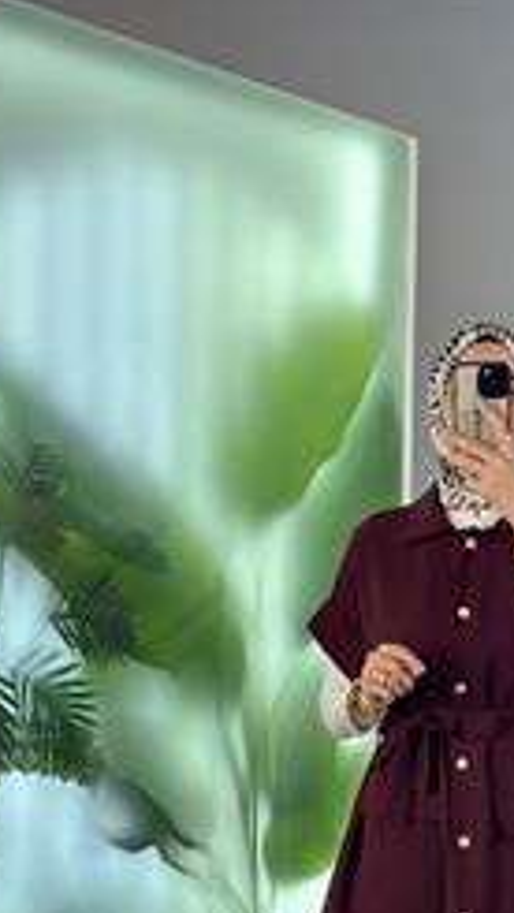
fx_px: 2130
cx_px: 462
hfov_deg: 13.6
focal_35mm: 88
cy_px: 755
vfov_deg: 23.7
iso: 80
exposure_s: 1/237
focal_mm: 6.86
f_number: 1.78
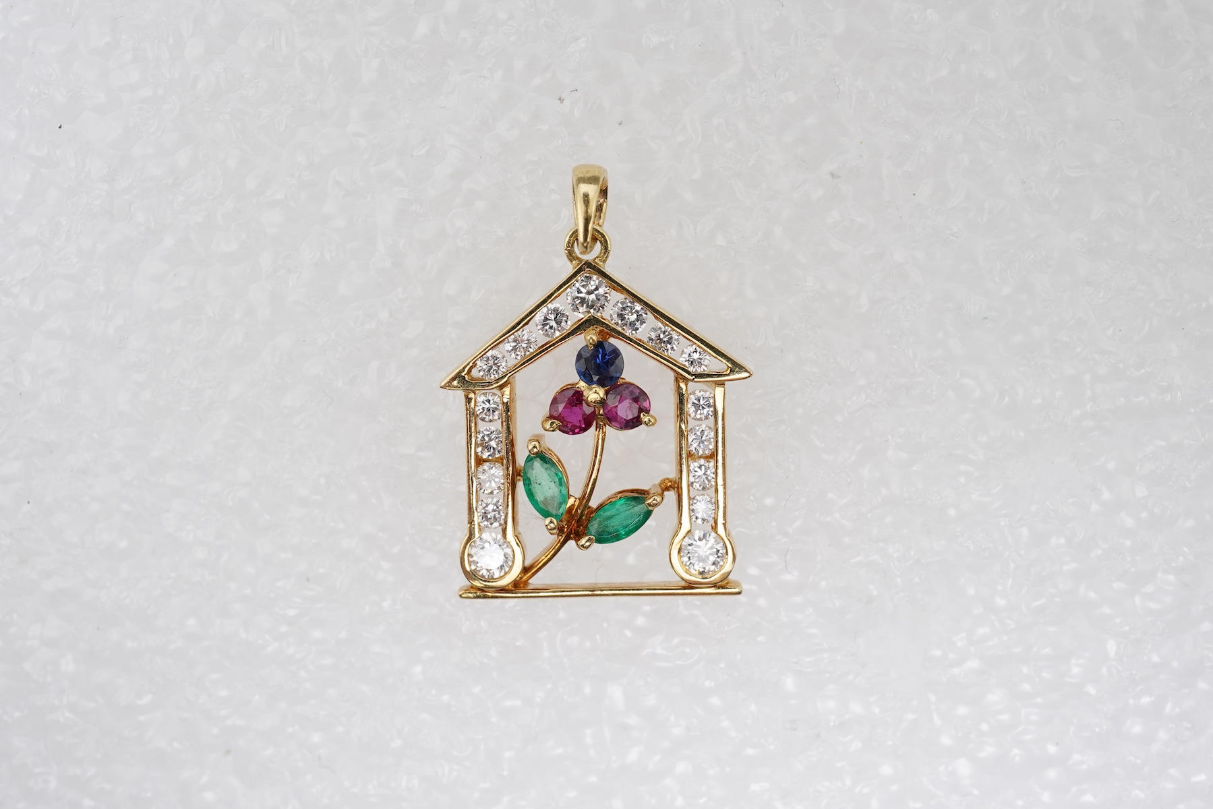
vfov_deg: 29.9
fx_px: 1516
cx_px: 606
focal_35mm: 45
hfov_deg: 43.6
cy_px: 404
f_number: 16
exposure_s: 1/125
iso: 500
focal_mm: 30
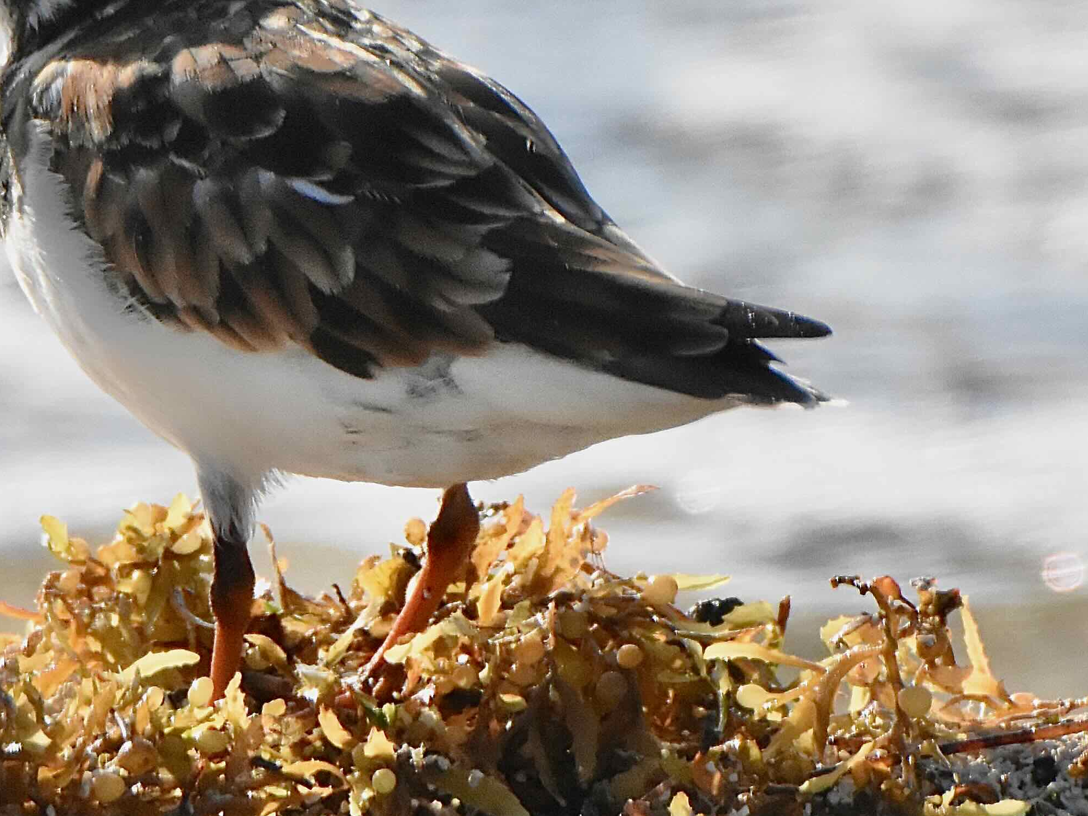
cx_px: 206
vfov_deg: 1.0
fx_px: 48940
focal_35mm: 1557
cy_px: 328
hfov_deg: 1.3
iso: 2500
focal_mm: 600
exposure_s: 1/5000
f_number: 9
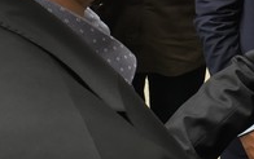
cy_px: -22
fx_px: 728
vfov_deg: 12.3
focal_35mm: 105
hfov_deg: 19.5
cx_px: 215
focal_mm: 4.15
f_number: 2.2
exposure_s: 1/100
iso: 40
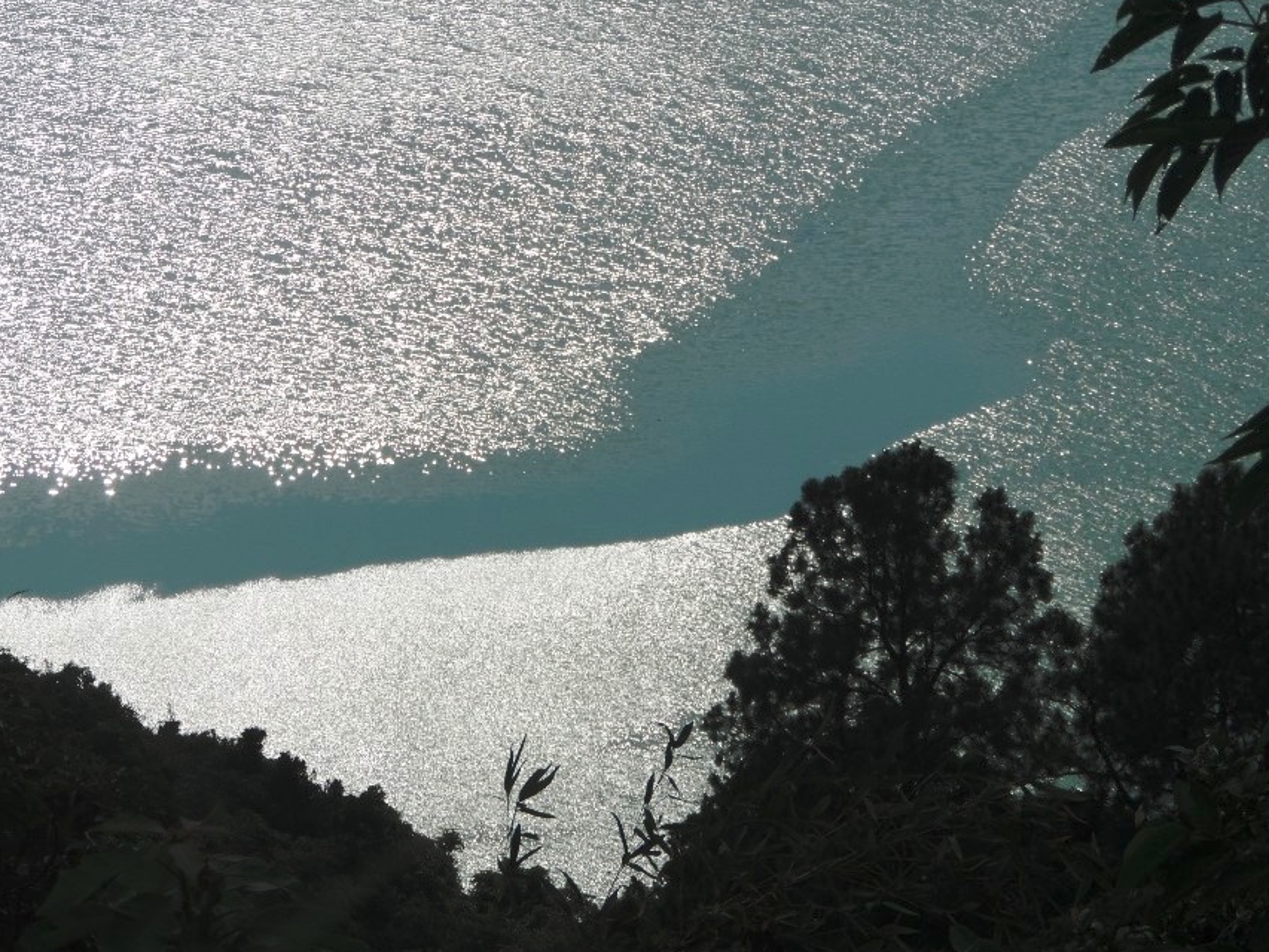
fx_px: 8140
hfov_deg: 8.9
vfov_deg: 6.7
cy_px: 388
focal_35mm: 222
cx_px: 548
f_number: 5.1
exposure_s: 1/1250
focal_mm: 33
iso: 80
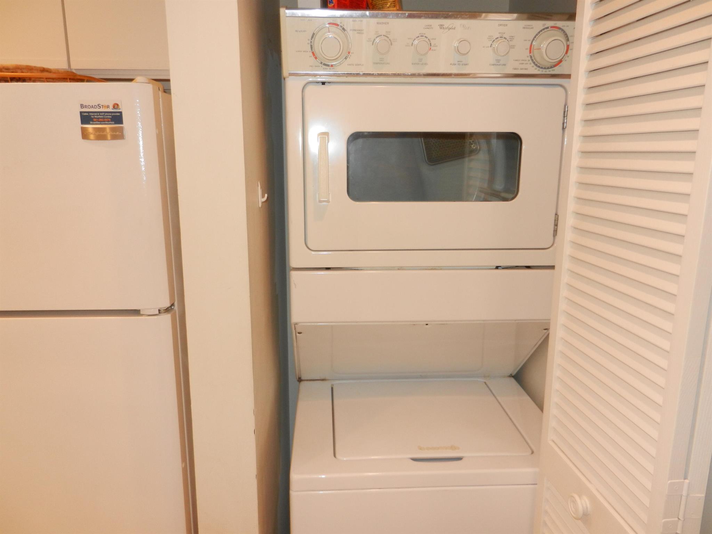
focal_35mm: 25
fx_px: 514
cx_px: 356
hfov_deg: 69.4
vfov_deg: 54.9
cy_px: 267
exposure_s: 1/30
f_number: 3.5
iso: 200
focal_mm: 4.5
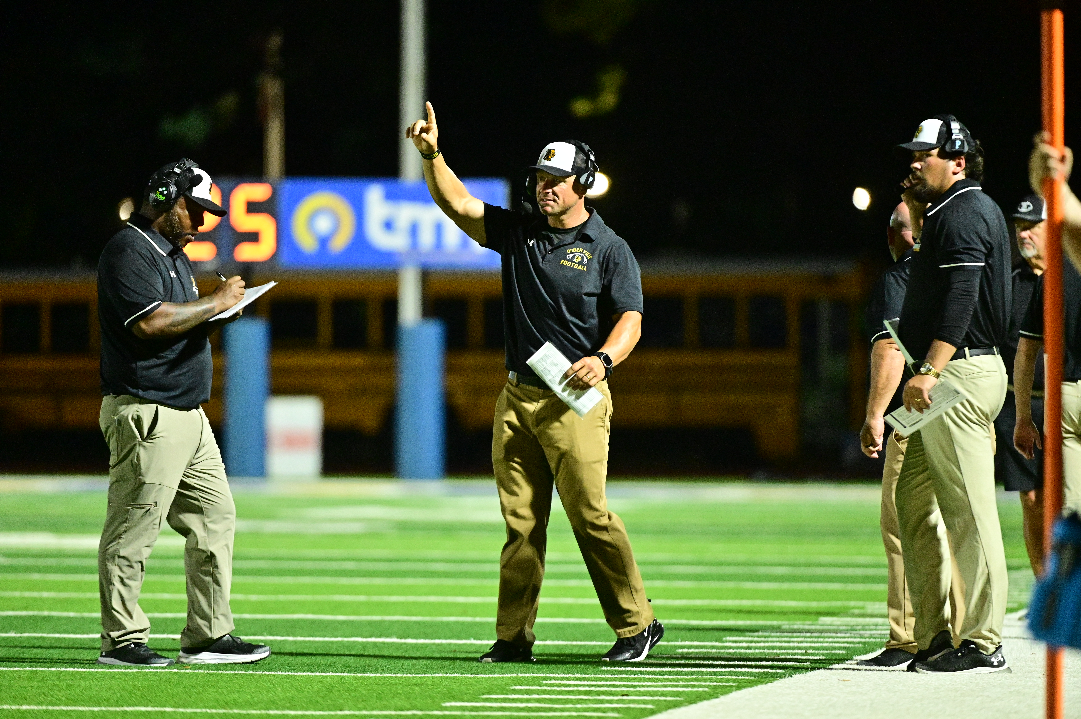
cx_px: 540
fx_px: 10502
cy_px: 360
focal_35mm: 350
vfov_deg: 3.9
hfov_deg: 5.9
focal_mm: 350
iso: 12800
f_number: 4
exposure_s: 1/640
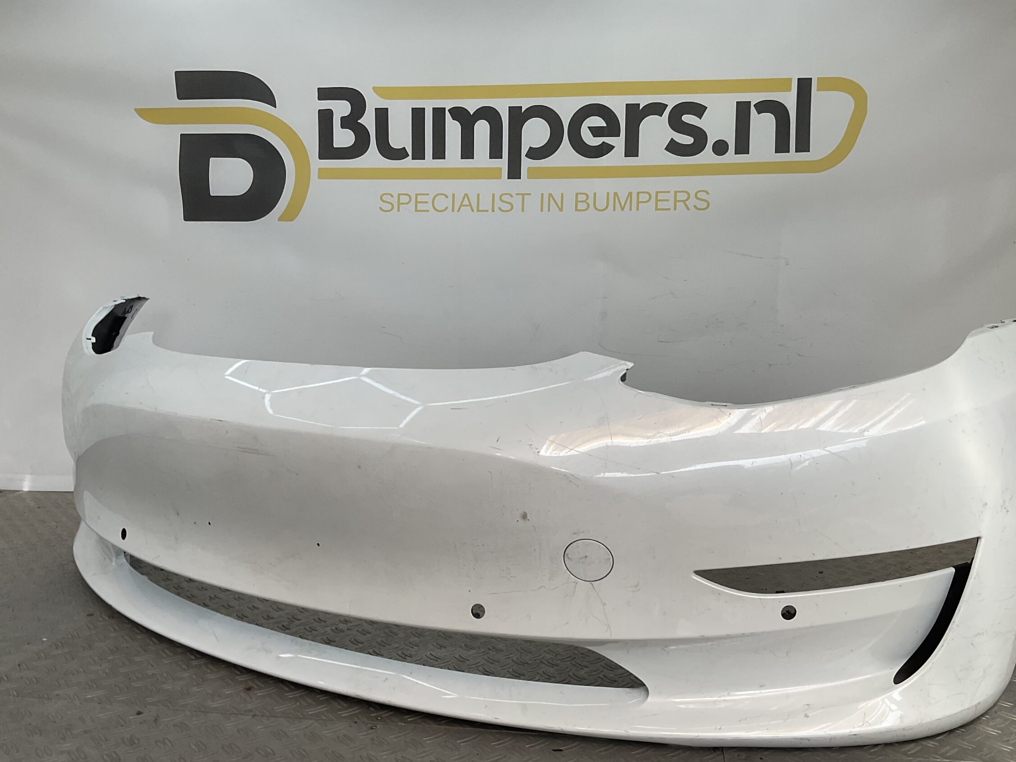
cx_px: 534
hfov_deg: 55.3
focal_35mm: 33
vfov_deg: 42.8
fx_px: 968
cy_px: 432
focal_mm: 3
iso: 16
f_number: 1.8
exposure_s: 1/627
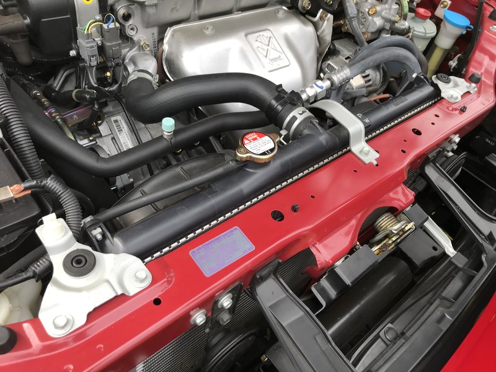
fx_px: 401
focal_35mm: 28
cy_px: 186
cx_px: 248
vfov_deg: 49.7
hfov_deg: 63.4
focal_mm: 3.99
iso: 20
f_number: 1.8
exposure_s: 1/197
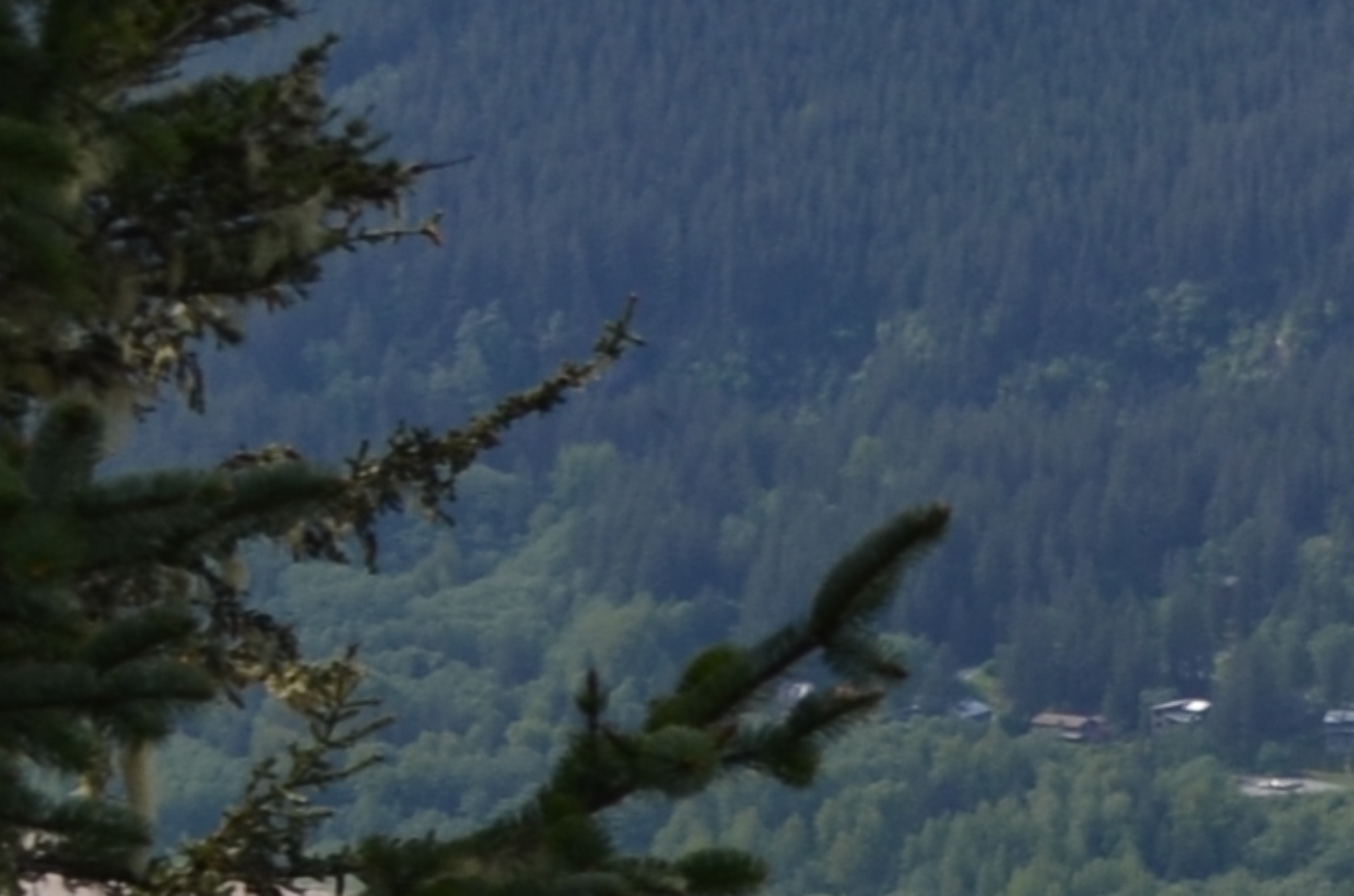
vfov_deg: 4.7
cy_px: 326
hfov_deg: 6.6
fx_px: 11010
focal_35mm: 293
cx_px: 3480
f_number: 8
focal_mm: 29
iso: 100
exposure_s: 1/250
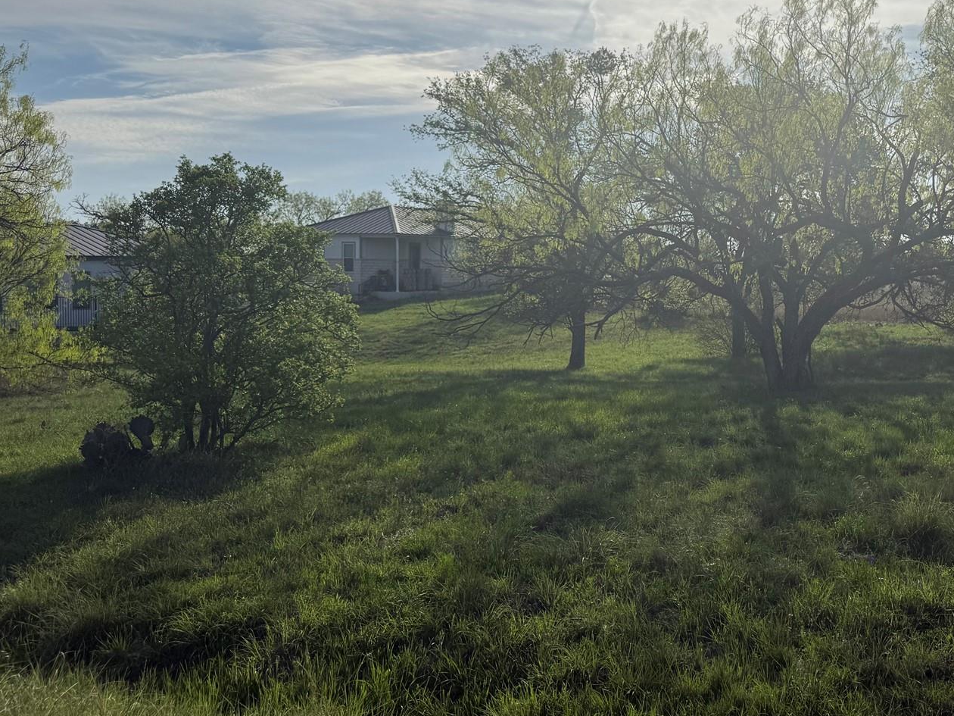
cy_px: 286
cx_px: 750
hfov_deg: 45.6
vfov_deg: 36.7
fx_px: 1075
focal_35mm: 39
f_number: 1.78
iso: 64
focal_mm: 6.76
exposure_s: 1/14286
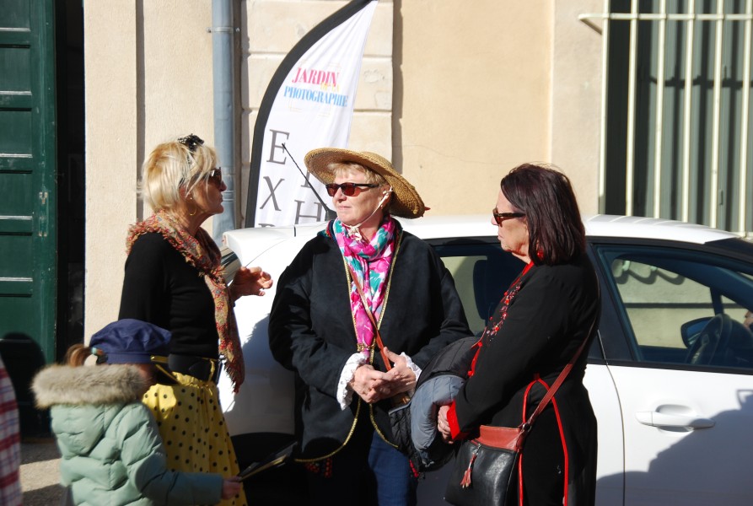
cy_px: 253
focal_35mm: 105
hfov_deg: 19.4
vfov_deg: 13.1
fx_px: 2201
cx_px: 376
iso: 200
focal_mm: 70
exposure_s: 1/800
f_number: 7.1
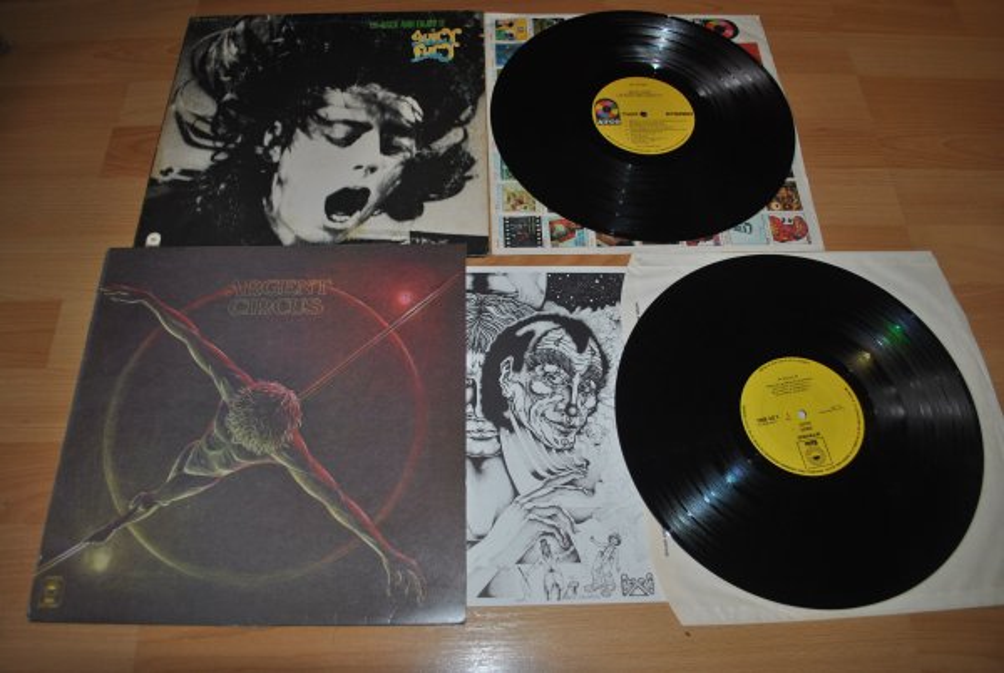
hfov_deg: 67.3
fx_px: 754
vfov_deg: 48.1
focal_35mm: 27
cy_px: 336
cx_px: 502
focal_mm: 18
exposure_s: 1/60
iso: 200
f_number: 3.5
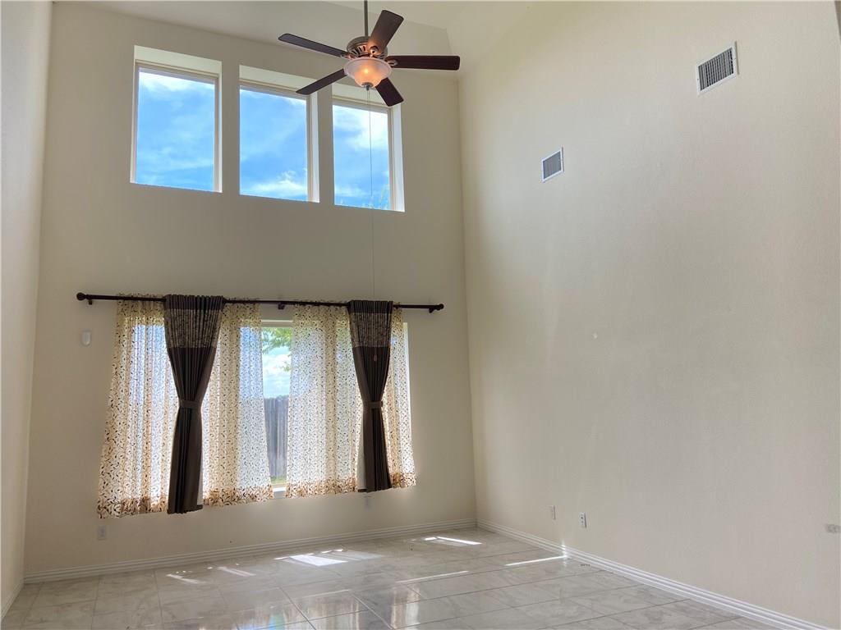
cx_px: 420
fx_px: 632
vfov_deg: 53.1
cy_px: 315
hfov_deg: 67.3
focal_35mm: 26
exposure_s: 1/273
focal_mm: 4.25
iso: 32
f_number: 1.8
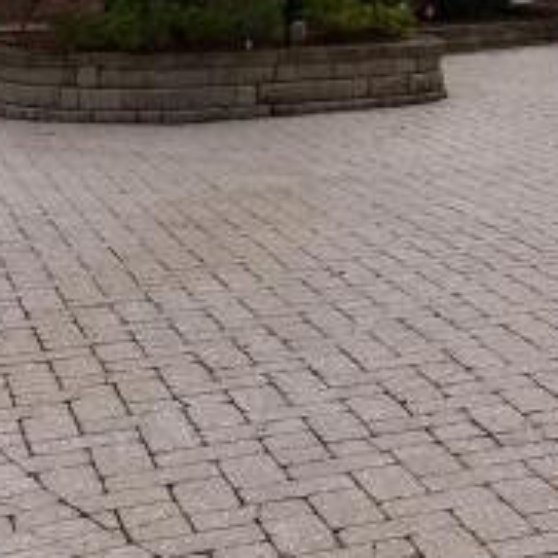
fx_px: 1988
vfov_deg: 15.9
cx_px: 845
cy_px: 99
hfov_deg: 14.8
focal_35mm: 109
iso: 25
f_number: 2.2
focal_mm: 4.15
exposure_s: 1/4808
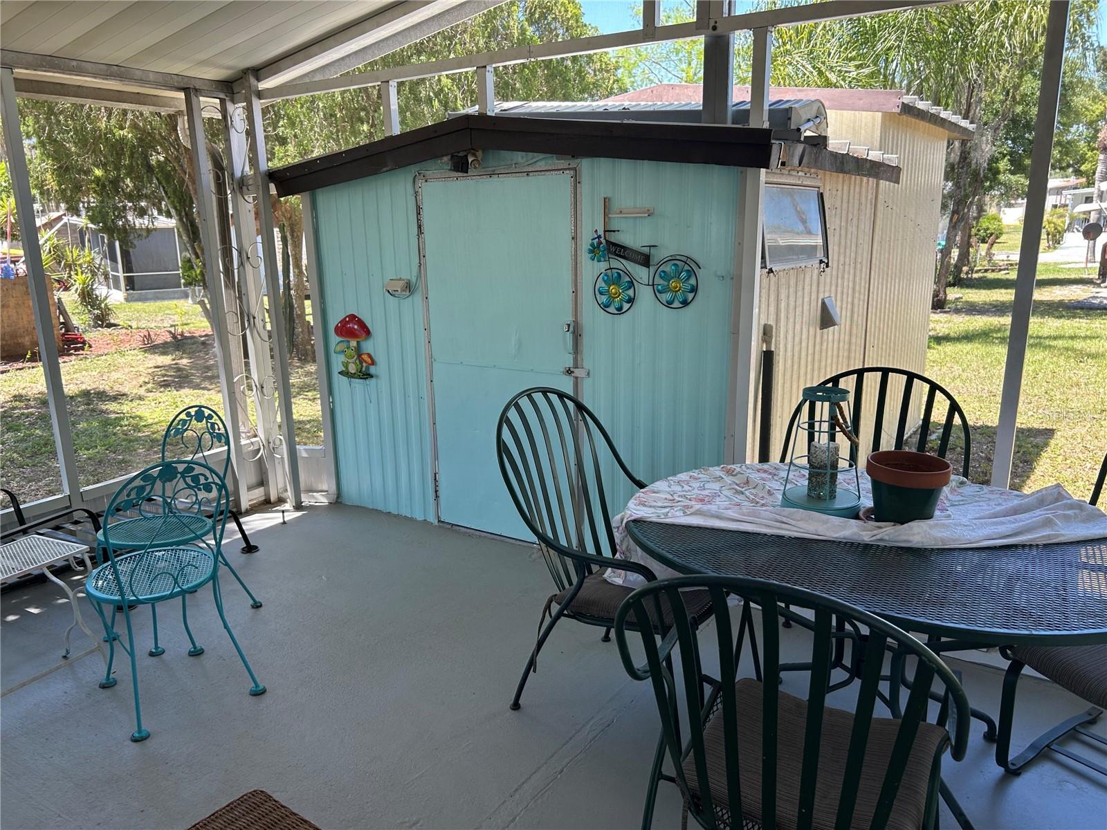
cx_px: 554
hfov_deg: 67.3
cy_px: 415
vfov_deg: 53.1
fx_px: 831
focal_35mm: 26
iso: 40
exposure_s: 1/227
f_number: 1.5
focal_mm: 5.7
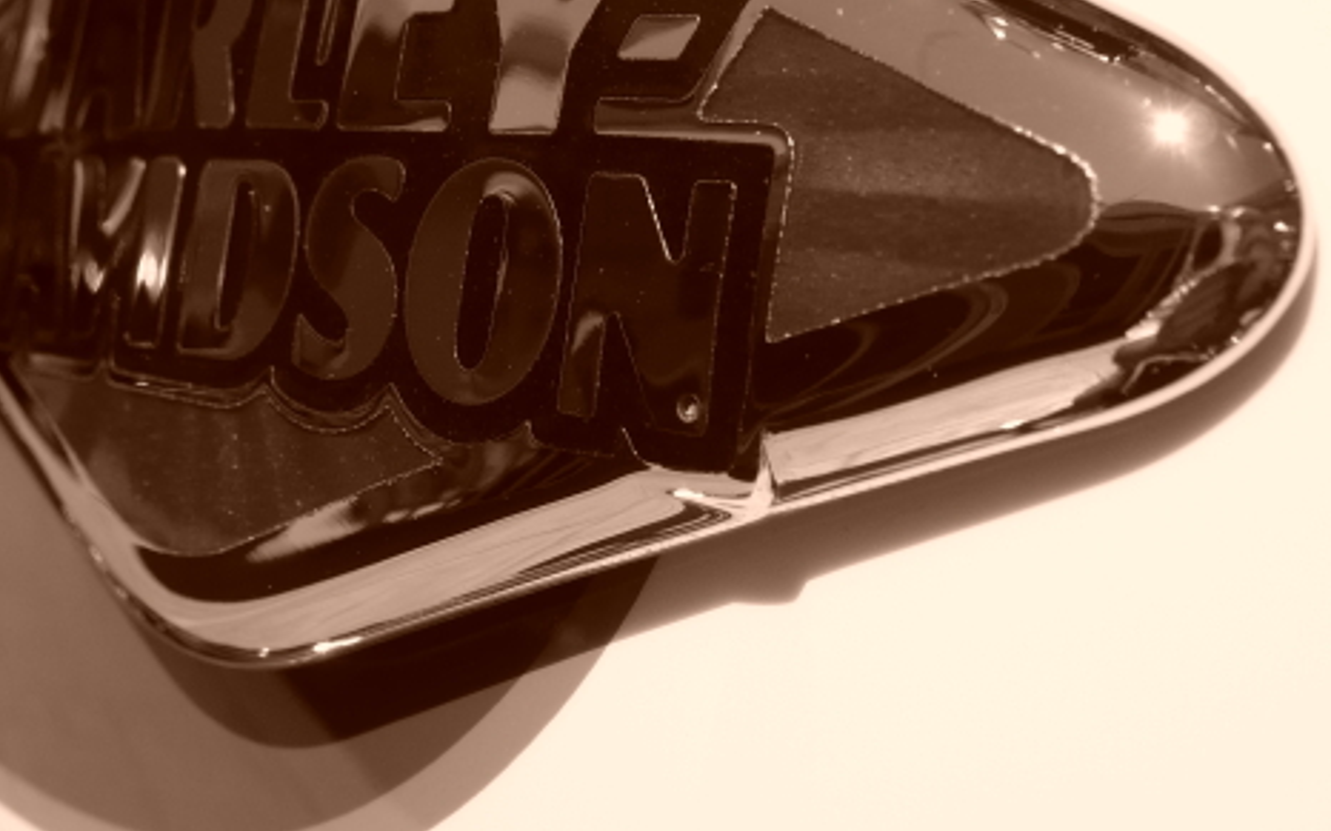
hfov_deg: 30.5
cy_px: 226
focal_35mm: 67
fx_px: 2430
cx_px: 488
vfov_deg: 19.3
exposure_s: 1/200
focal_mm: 7.9
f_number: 9
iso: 100
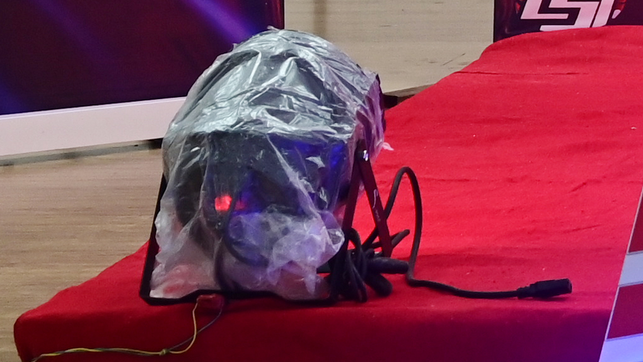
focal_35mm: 211
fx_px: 3598
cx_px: 1394
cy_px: -614
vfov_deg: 5.5
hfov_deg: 9.4
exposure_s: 1/125
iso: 1000
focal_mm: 34
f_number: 4
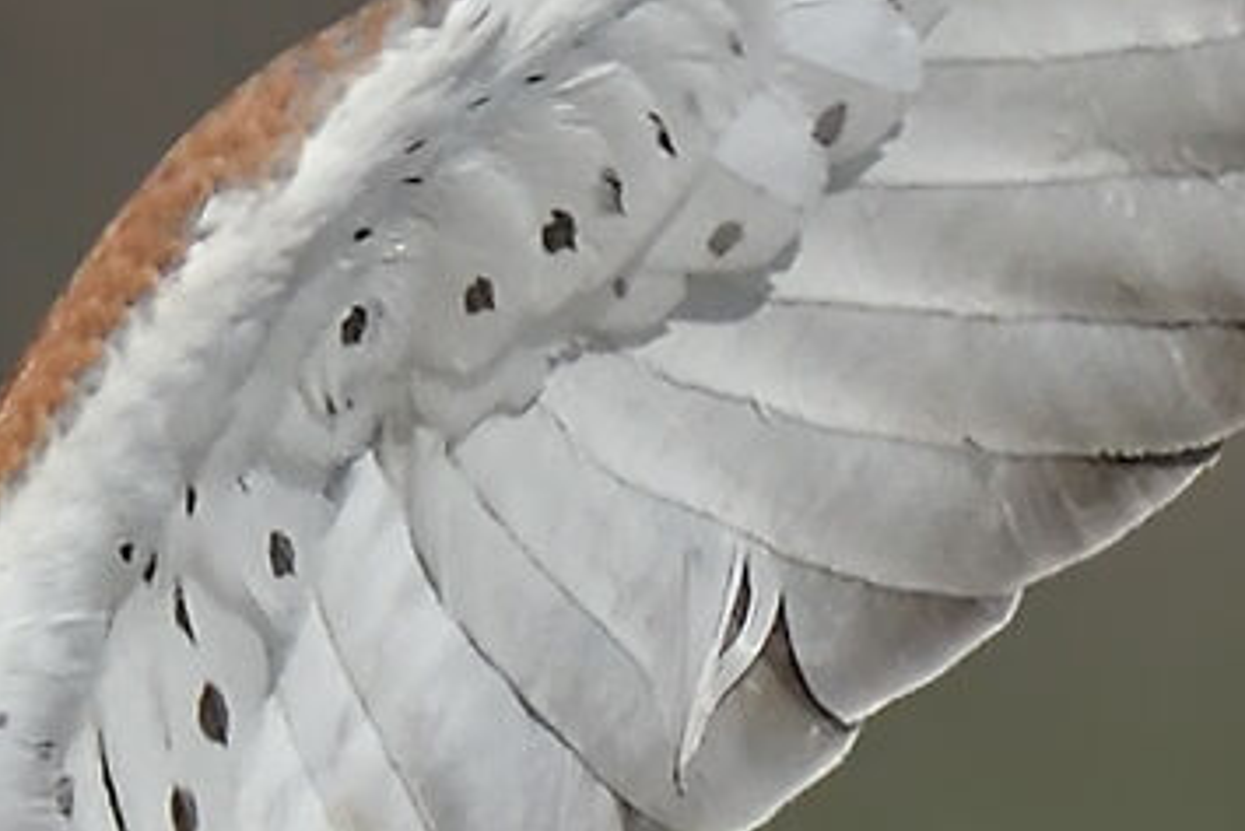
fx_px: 147412
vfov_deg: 0.3
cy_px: 1816
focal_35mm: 4261
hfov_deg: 0.5
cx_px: -544
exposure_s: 1/2500
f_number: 8
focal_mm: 420
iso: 500
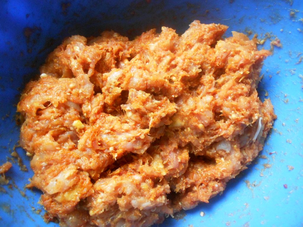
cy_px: 114
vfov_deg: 53.1
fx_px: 228
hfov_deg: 67.3
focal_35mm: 26
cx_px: 152
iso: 400
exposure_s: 1/80
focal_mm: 4.6
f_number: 3.2
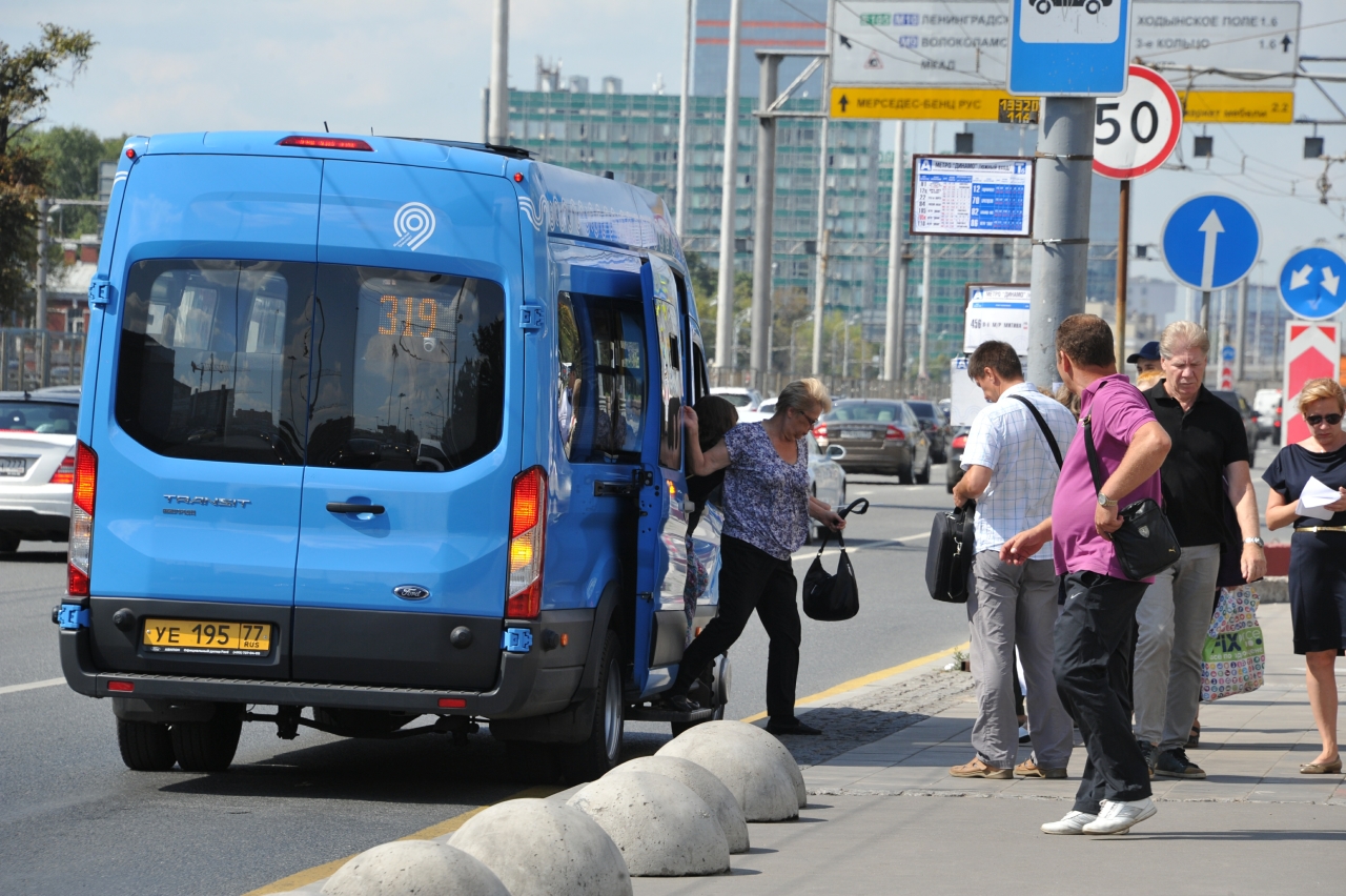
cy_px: 448
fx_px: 7474
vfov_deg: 6.9
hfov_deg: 10.3
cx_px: 673
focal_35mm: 200
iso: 640
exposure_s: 1/400
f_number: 10
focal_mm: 200
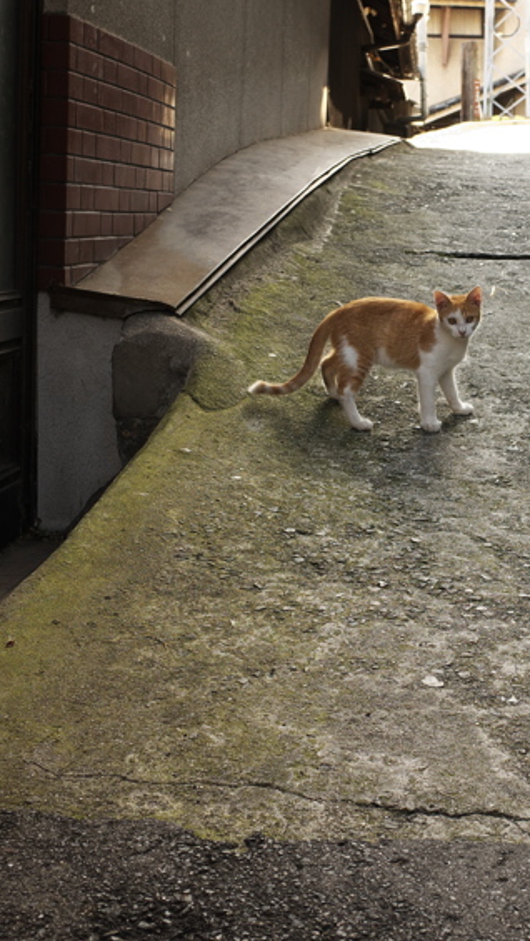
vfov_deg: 39.1
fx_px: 1324
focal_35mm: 53
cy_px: 405
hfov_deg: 22.1
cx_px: 478
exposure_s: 1/90
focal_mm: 18.3
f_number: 4.5
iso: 125
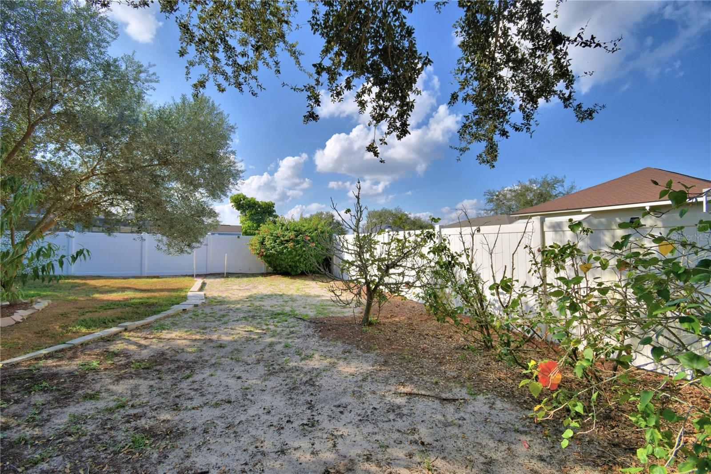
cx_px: 356
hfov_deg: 100.4
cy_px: 237
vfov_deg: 77.3
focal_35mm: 15
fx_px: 296
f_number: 4.5
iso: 100
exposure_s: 1/1250
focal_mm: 10
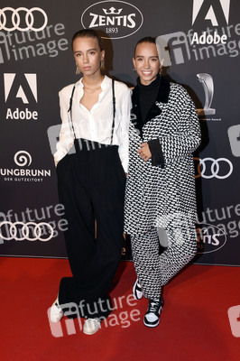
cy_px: 180
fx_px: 351
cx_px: 120
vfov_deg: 54.5
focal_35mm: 35
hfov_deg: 37.8
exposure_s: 1/100
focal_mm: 35
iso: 800
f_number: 6.3
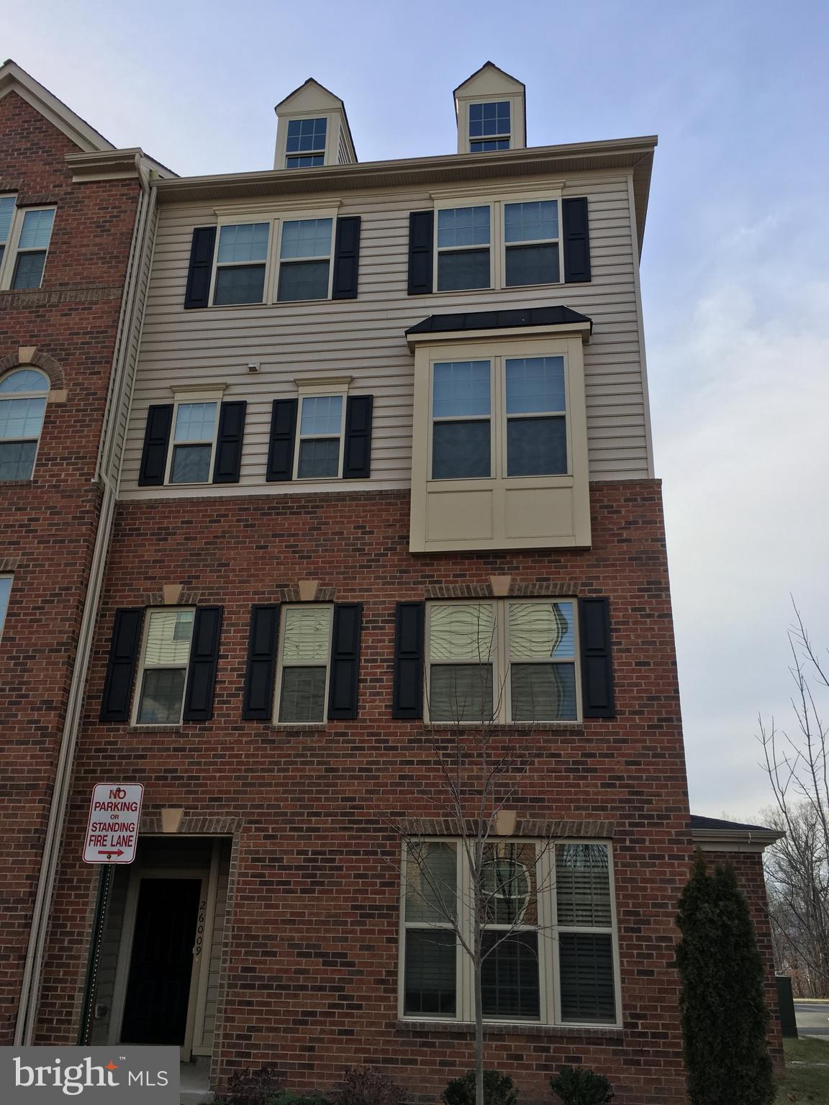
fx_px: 926
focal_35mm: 29
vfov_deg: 61.7
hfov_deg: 48.2
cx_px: 414
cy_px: 552
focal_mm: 4.15
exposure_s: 1/1012
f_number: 2.2
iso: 25
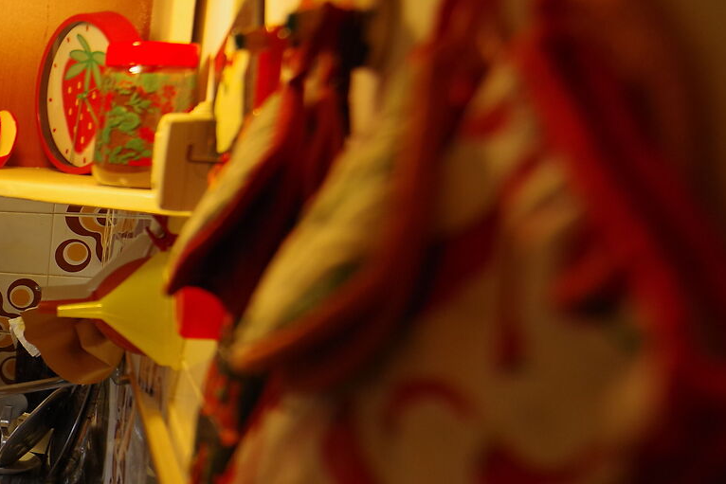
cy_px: 341
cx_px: -323
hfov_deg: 29.1
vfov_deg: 28.4
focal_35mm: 47
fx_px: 948
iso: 400
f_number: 2.8
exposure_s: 1/60
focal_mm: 15
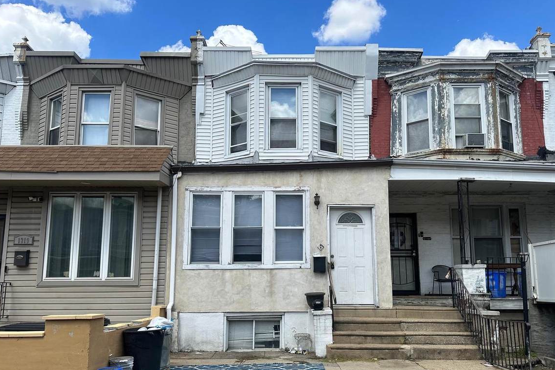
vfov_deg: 46.1
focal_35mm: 28
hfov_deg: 65.4
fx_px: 432
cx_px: 297
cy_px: 229
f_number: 1.78
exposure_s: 1/3717
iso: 80
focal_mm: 6.86
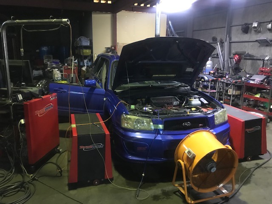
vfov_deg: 49.7
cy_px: 102
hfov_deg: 63.4
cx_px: 136
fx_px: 220
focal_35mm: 28
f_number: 1.8
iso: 100
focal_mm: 3.99
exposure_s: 1/4
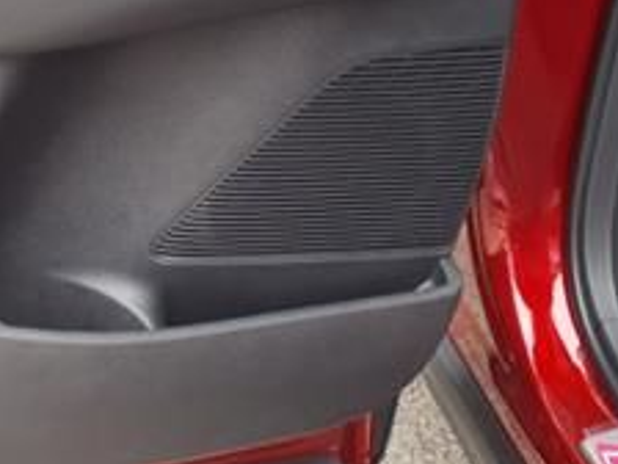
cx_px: -94
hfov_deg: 23.5
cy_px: -14
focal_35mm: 77
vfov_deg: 18.6
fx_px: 1375
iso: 40
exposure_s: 1/120
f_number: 1.9
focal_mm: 3.58
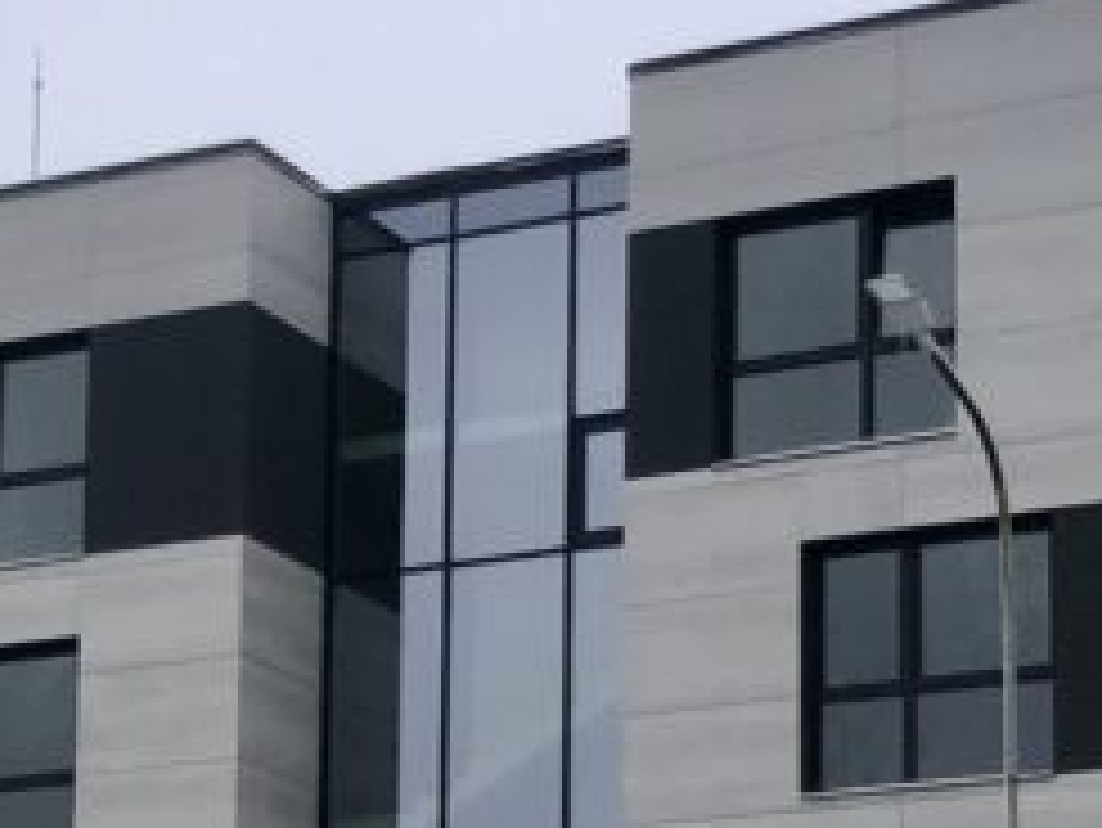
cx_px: 279
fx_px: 3727
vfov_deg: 12.3
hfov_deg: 16.7
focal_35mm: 117
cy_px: 1030
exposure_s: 1/120
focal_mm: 4
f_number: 1.8
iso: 64
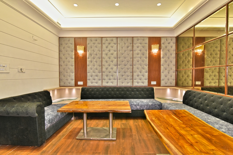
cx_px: 116
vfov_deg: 73.8
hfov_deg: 96.7
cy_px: 78
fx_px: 104
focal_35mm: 16
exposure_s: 1/40
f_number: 9
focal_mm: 16
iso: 3200
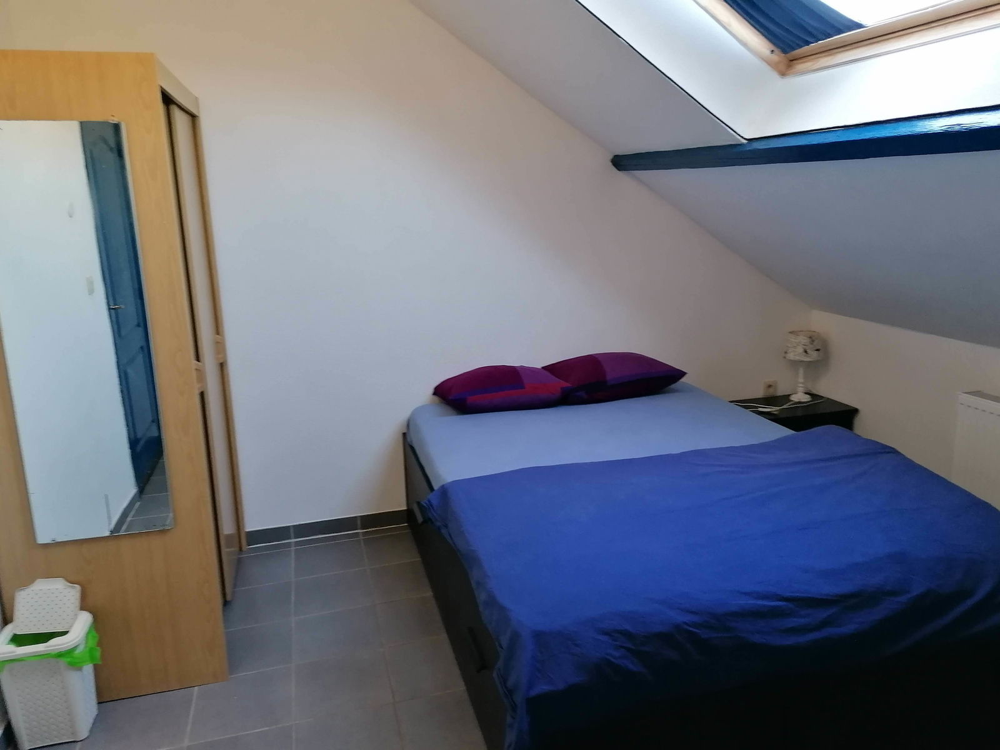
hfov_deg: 65.3
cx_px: 500
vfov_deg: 51.4
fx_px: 780
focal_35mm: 27
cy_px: 375
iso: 250
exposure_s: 1/33.3
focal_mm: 4.75
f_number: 1.8
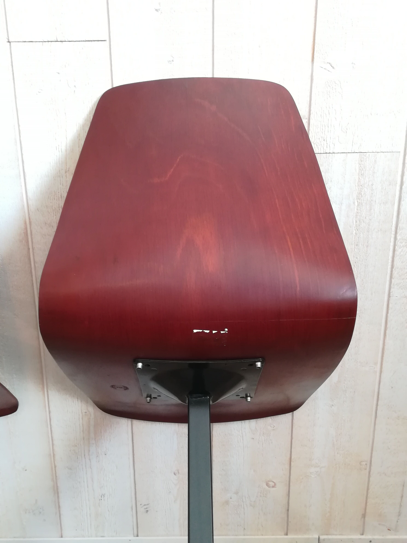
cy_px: 272
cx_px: 204
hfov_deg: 42.9
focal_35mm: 33
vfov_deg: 55.4
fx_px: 517
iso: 250
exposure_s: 1/33.3
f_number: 2.2
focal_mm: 3.83
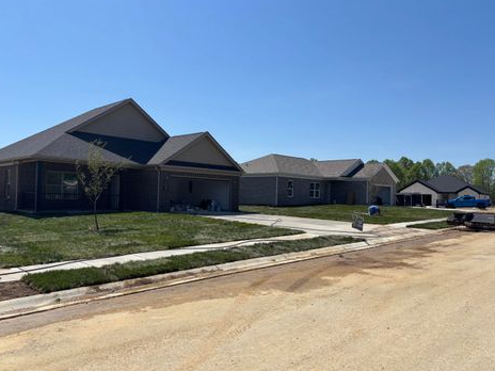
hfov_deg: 63.4
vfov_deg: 49.7
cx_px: 236
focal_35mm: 28
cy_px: 188
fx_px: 400
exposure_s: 1/5618
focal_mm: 5.96
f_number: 1.6
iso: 50
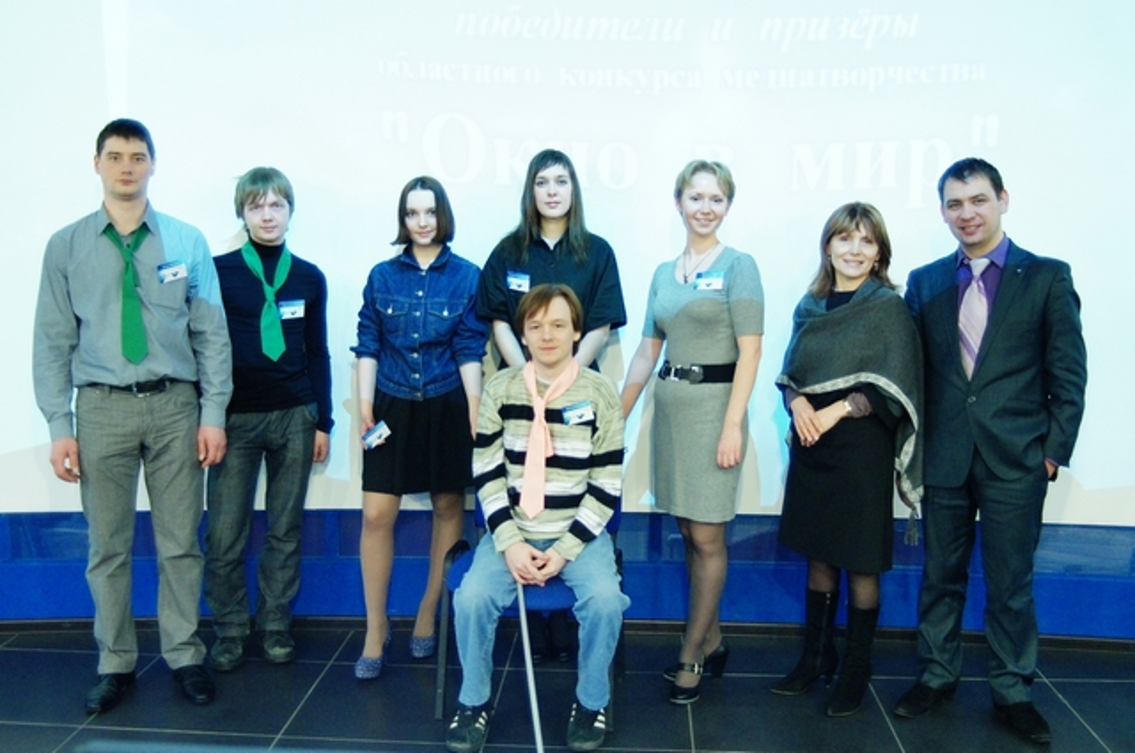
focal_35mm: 36
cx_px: 568
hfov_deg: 53.2
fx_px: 1134
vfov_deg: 36.8
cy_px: 376
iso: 1600
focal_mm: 24
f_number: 3.2
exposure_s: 1/25
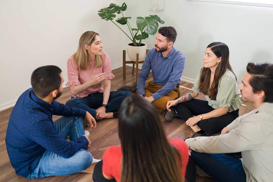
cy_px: 91
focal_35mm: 35
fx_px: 265
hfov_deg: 54.4
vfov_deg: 37.9
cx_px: 136
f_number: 1.8
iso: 320
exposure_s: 1/160
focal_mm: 35
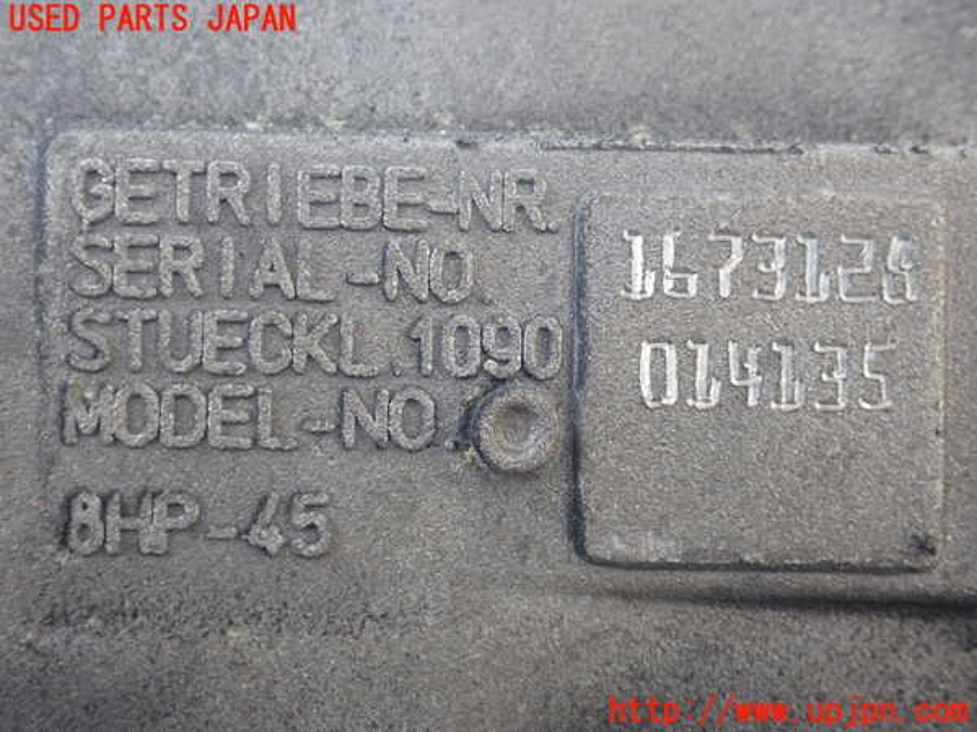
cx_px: 488
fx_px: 1327
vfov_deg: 30.9
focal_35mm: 47
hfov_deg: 40.4
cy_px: 366
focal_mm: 8.4
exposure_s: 1/125
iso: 320
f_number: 3.1
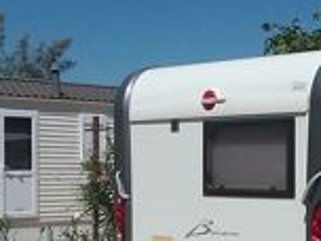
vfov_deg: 14.9
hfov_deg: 19.9
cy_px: 216
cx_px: 243
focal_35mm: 98
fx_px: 909
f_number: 2.2
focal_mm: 3.3
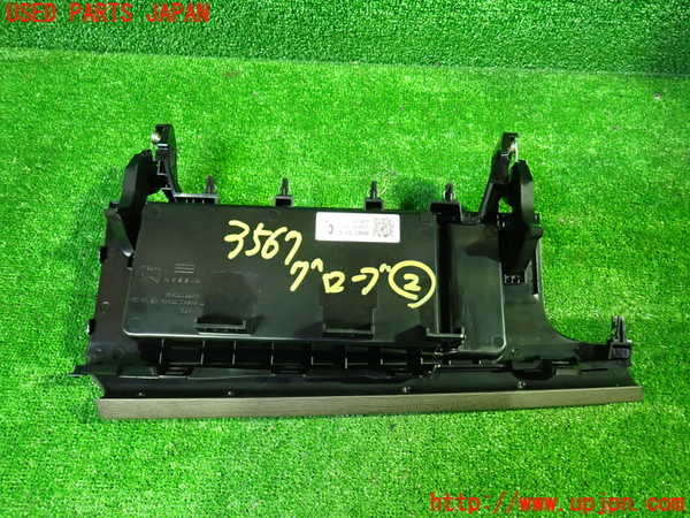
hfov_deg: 69.4
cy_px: 259
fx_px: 498
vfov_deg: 54.9
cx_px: 345
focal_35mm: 25
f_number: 2
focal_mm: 4.5
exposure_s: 1/25
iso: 800
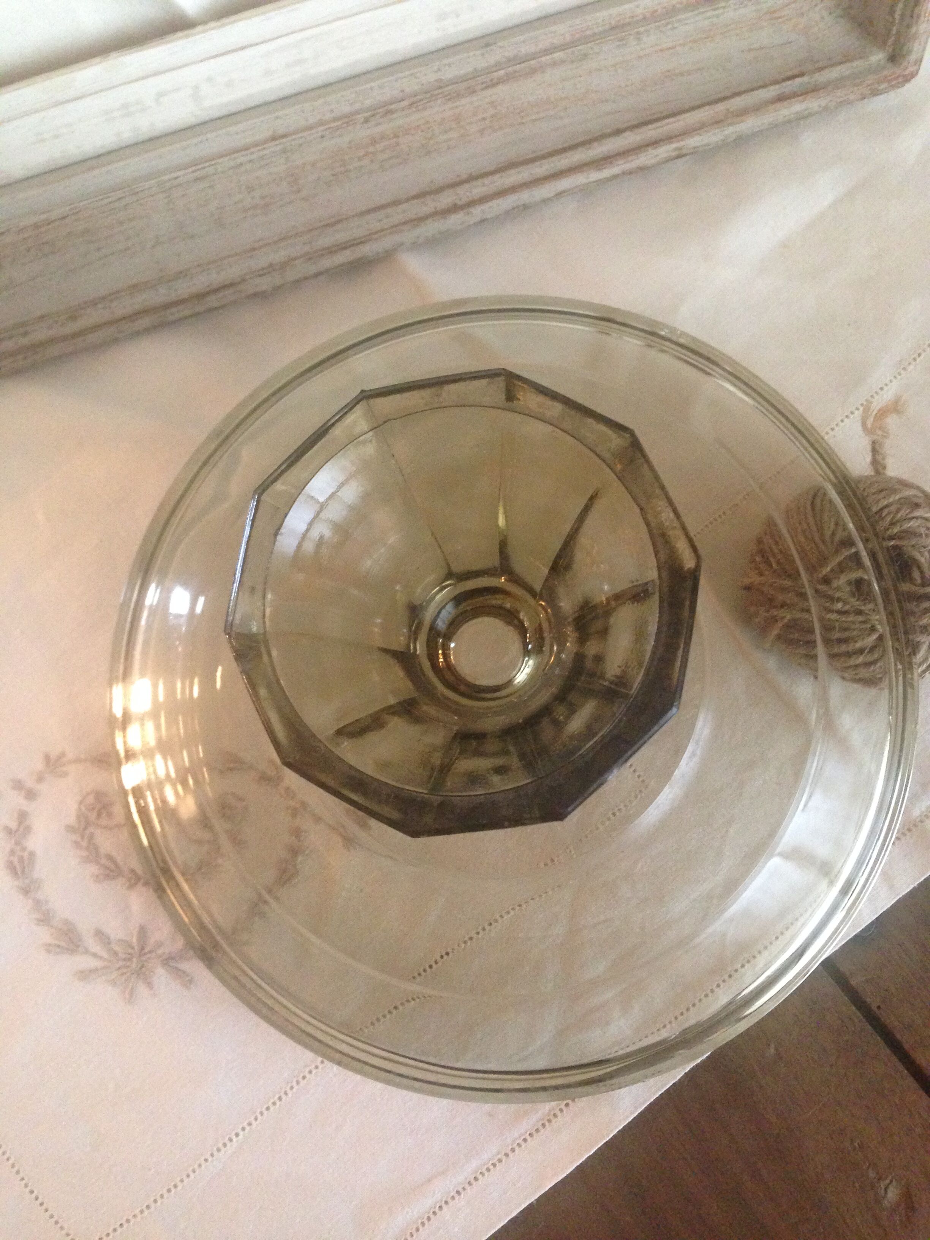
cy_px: 620
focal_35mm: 33
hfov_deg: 42.9
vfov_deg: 55.4
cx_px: 465
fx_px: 1182
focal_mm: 4.12
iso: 320
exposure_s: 1/15
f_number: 2.4
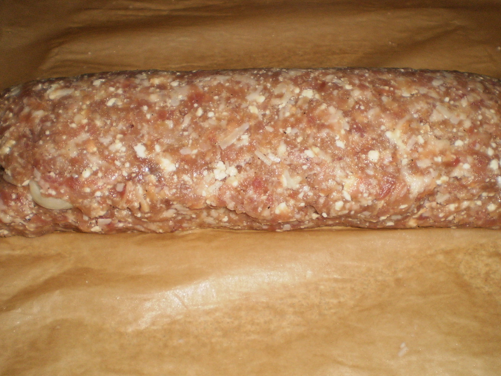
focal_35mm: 43
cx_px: 267
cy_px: 181
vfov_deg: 33.6
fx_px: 622
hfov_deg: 43.8
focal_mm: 6.3
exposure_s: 1/30
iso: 125
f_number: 3.1
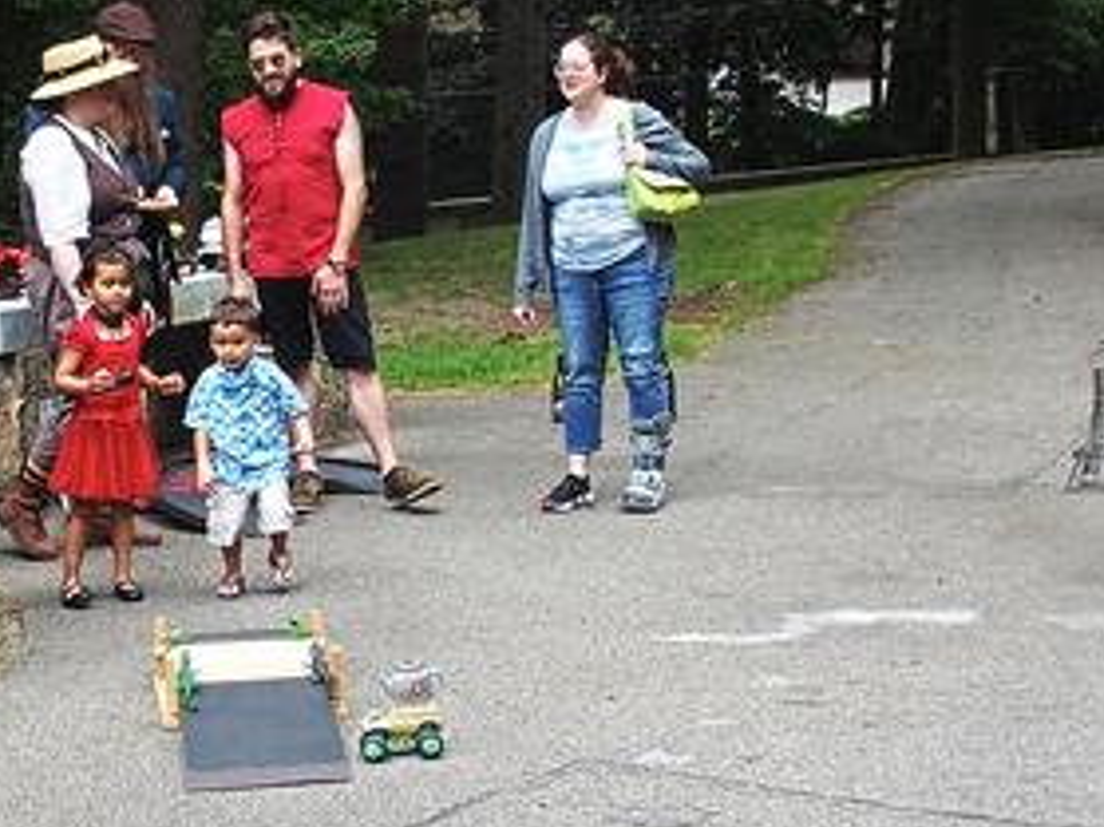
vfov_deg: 26.4
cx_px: 487
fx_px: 1753
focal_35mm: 55
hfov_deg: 34.9
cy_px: 297
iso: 100
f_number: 3.5
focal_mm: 6.7
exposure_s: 1/160
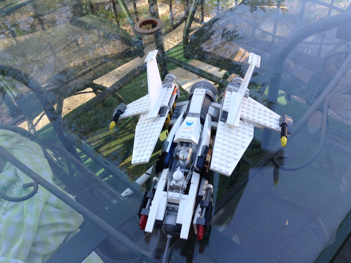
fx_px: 334
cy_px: 132
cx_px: 176
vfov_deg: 42.8
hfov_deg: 55.4
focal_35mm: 33
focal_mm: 3.3
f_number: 2.4
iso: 32
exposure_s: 1/181
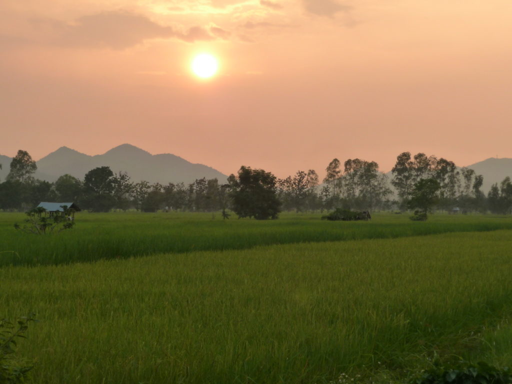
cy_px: 192
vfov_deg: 14.4
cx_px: 256
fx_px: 1523
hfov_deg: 19.1
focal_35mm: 103
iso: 160
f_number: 4.7
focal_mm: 17.5
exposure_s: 1/100
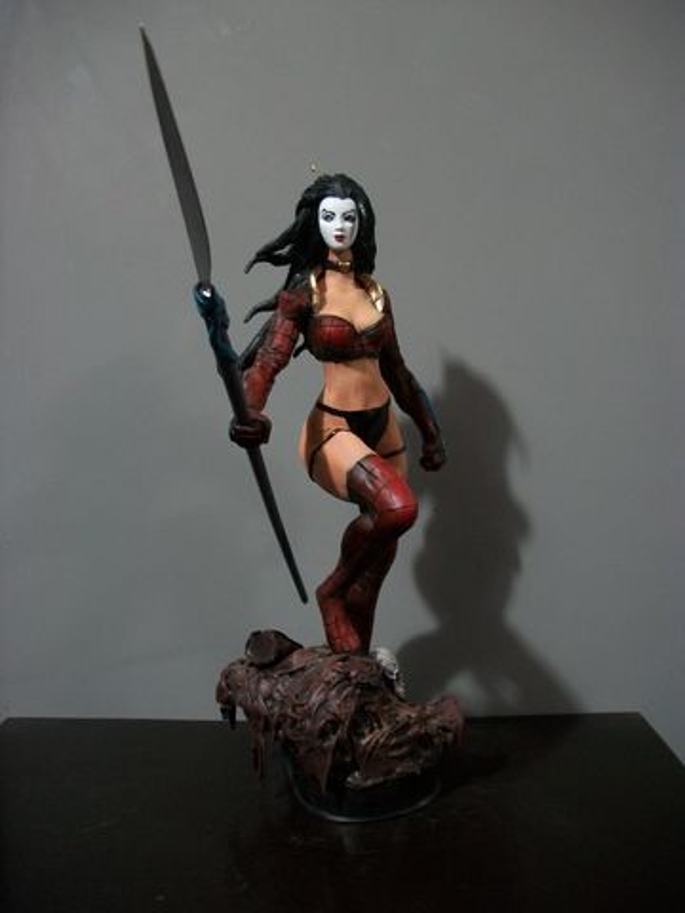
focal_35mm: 32
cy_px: 456
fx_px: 844
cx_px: 342
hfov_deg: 44.2
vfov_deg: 56.8
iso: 220
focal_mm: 5.7
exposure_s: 1/8
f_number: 2.9
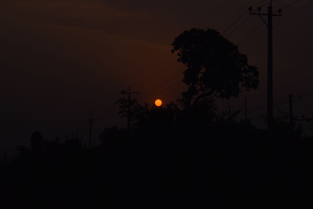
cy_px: 104
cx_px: 156
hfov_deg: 24.6
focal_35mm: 82
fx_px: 717
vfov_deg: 16.6
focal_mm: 55
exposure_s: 1/640
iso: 100
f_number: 18
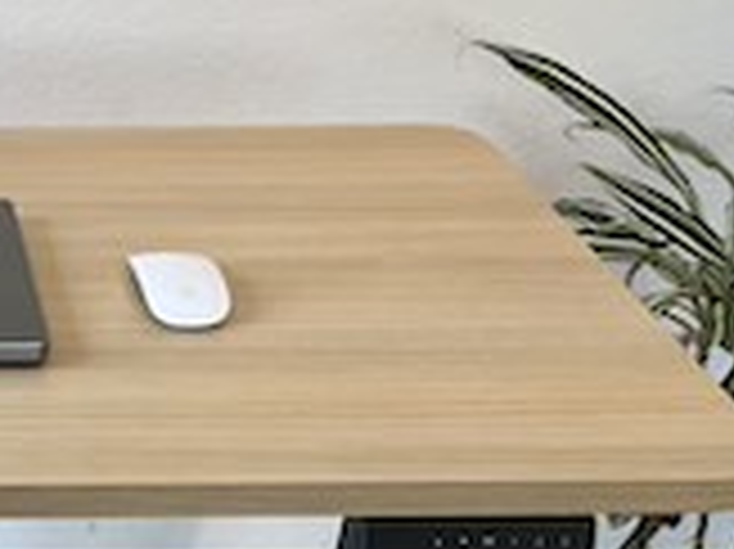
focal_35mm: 80
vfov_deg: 17.4
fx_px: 1695
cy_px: 682
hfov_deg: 22.0
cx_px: -221
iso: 80
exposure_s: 1/100
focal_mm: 5.1
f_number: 1.6
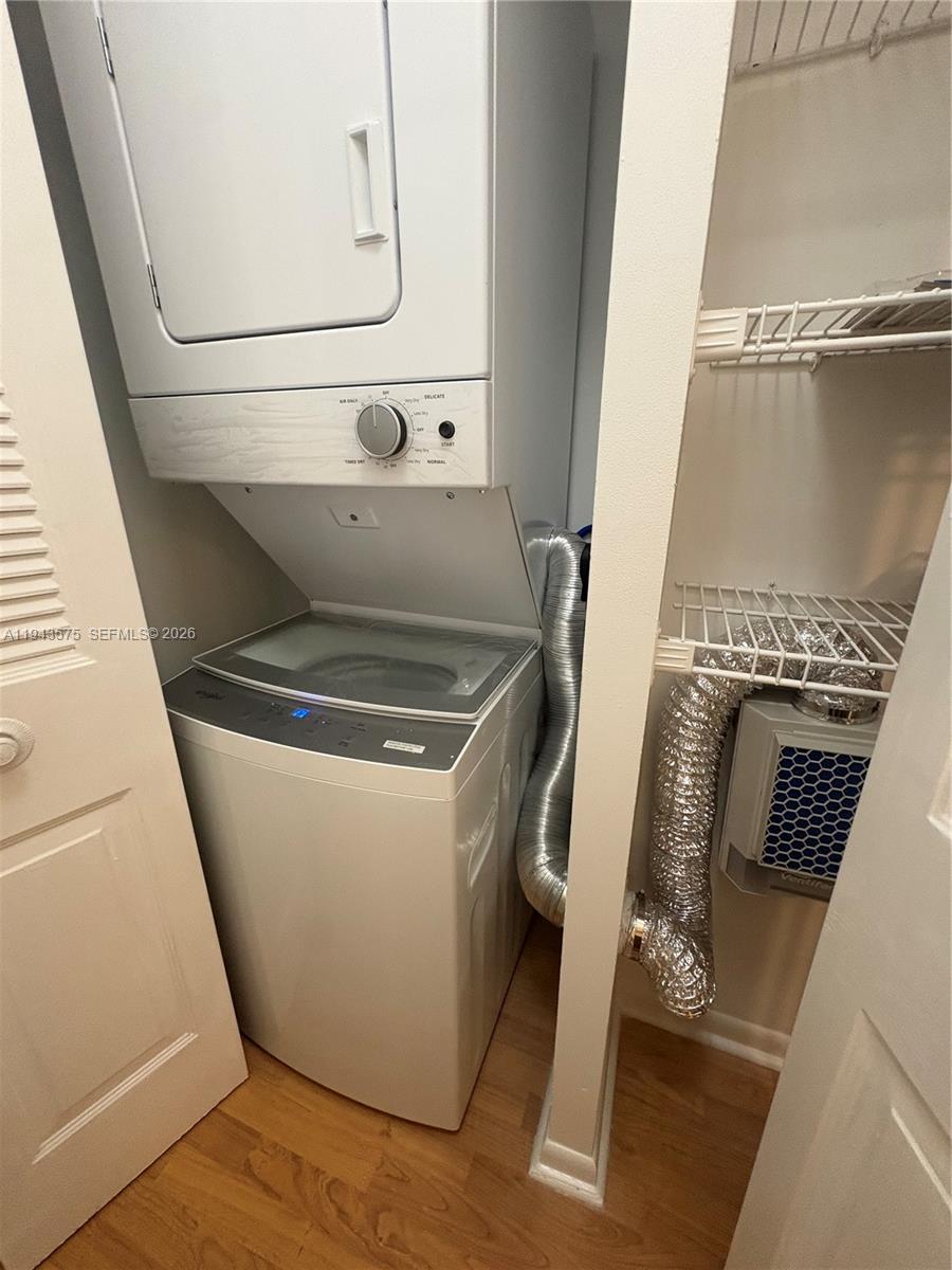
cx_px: 476
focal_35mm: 14
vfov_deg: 102.1
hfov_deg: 85.7
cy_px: 635
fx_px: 513
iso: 400
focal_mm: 2.22
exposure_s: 1/60
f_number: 2.2
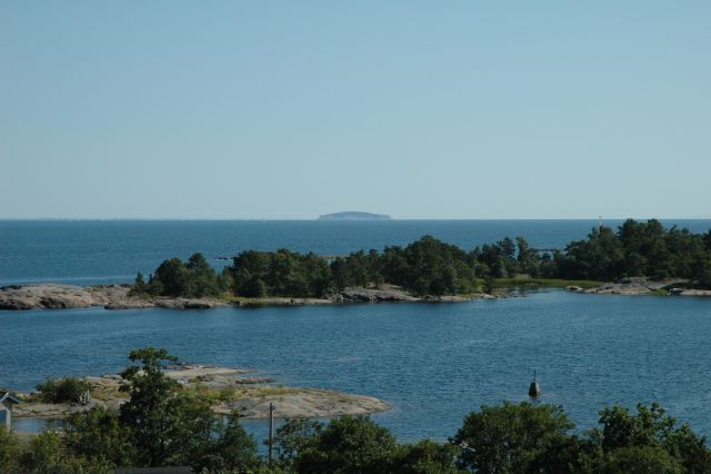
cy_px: 237
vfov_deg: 13.0
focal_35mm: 105
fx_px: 2073
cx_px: 356
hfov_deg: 19.5
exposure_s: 1/500
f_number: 11
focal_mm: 70
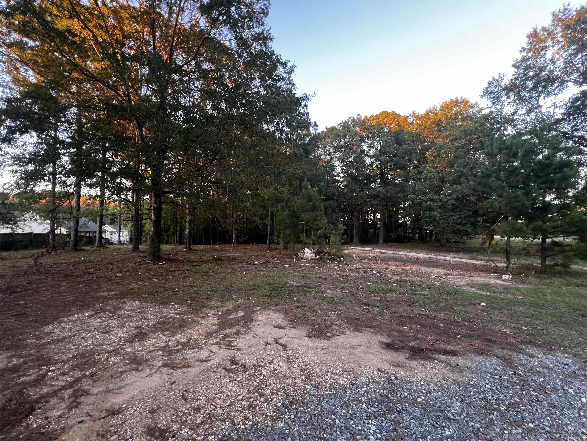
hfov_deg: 106.2
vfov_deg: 89.9
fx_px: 220
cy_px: 220
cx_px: 294
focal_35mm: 13
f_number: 1.8
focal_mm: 1.57
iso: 250
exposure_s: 1/94
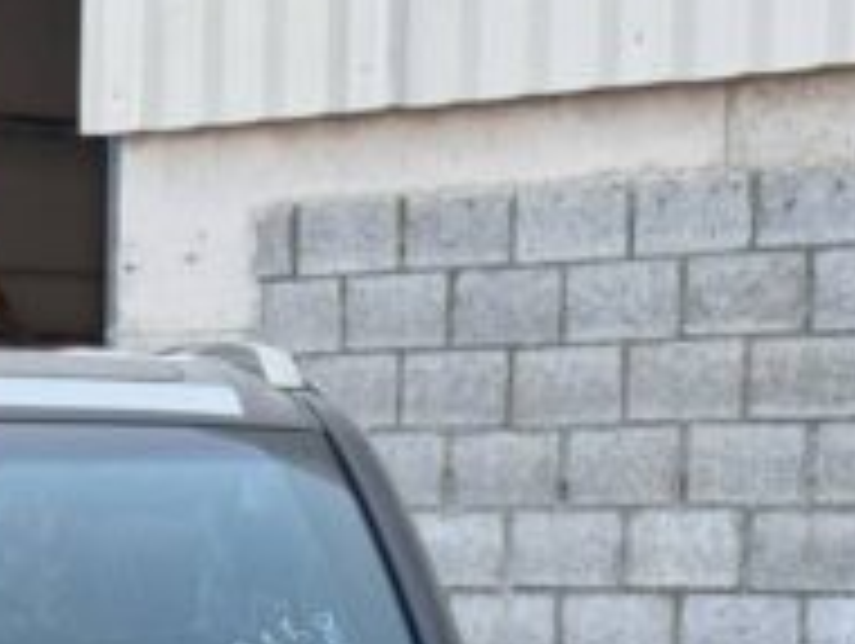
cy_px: 1085
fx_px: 4996
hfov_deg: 9.7
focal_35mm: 202
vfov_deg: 7.2
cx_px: -68
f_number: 1.78
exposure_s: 1/1560
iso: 64
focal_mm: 6.76
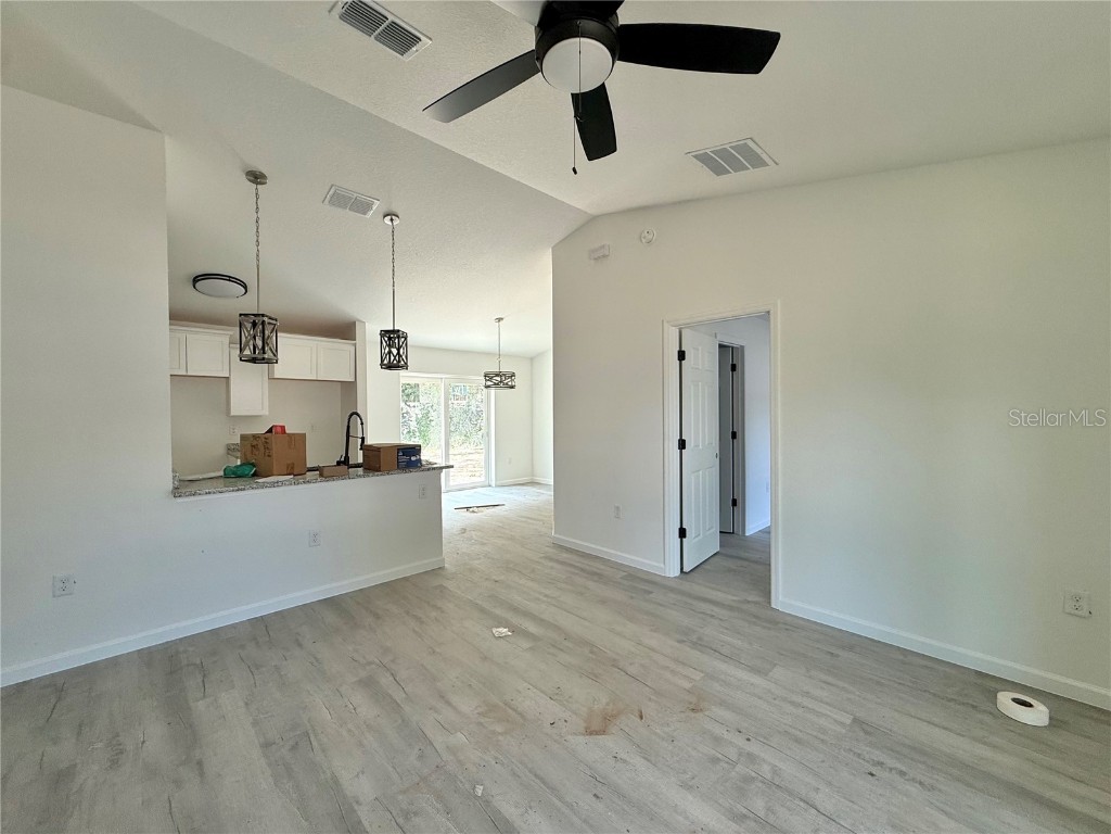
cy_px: 417
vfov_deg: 85.7
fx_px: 449
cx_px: 556
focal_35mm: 14
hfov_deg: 102.1
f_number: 2.2
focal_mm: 2.22
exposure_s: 1/99
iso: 100
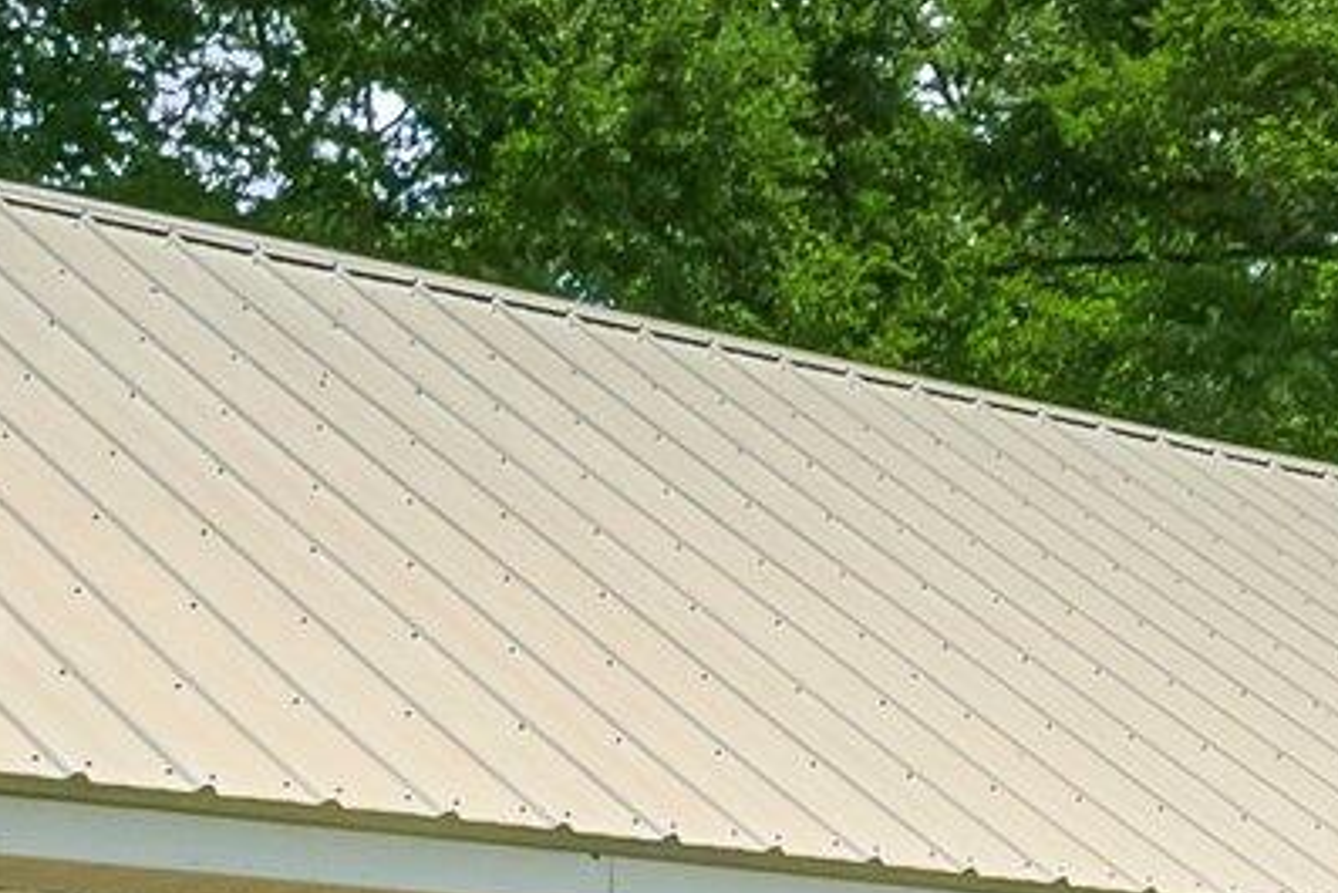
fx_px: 3643
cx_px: 3003
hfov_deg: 14.9
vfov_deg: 13.2
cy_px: 1326
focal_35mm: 98
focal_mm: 19
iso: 400
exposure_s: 1/250
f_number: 9
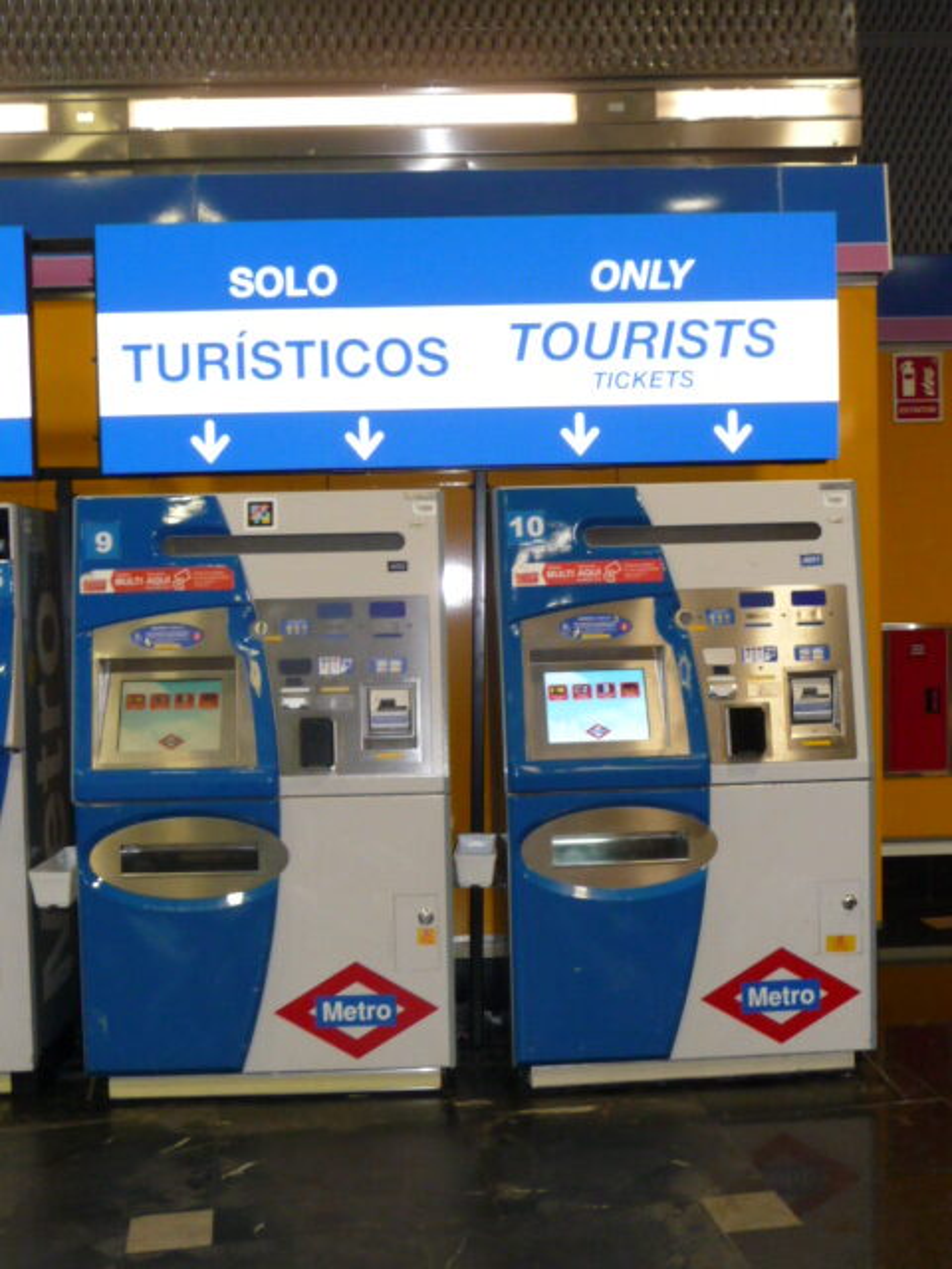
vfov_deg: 46.8
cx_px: 476
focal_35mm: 40
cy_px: 634
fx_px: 1467
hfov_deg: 36.0
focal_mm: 4.7
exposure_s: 1/30
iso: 250
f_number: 3.3
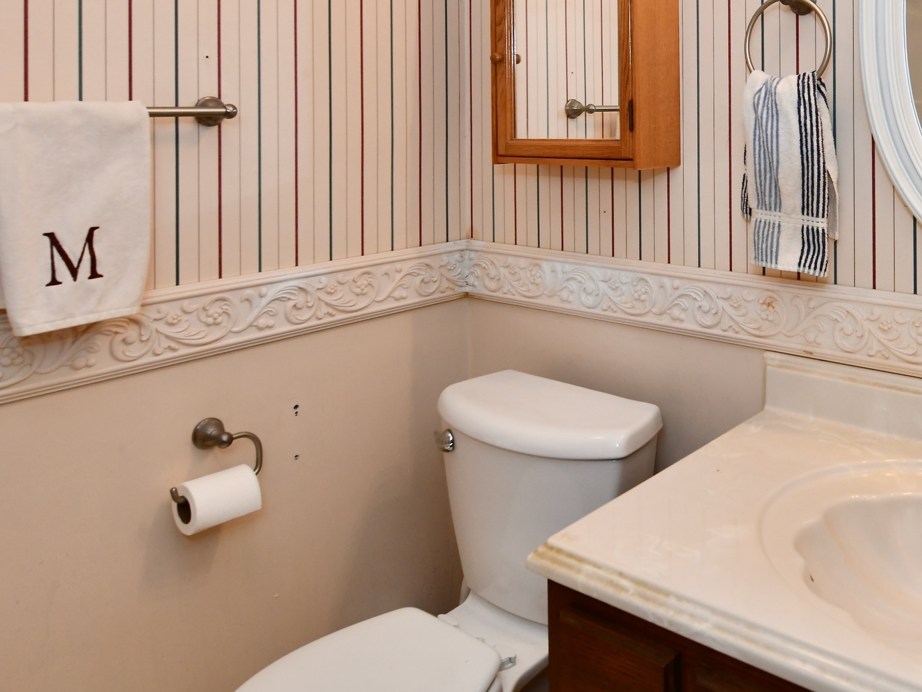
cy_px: 140
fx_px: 799
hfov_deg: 56.8
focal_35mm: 30
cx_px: 697
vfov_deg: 44.6
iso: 640
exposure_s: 1/60
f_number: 6.3
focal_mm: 14
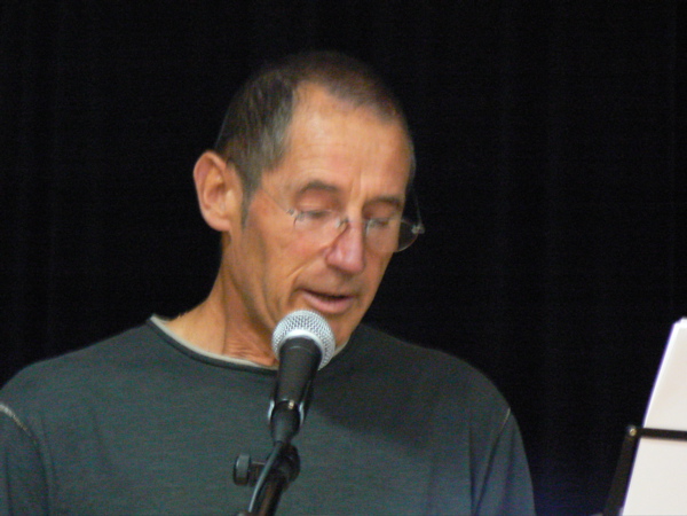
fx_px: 3771
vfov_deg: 7.8
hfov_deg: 10.4
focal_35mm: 190
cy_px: 258
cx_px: 344
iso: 400
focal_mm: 31.6
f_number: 3.3
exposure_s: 1/6
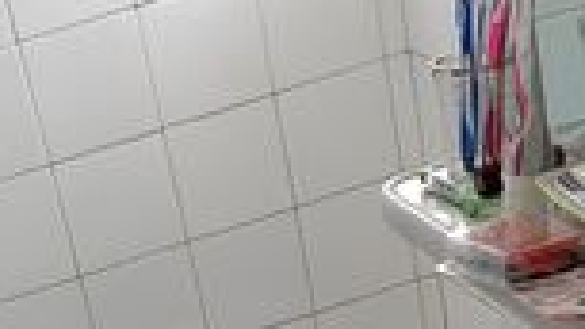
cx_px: 84
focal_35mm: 82
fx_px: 1272
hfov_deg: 25.3
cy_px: 587
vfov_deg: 13.3
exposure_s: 1/50
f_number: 1.9
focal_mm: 5.52
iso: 159
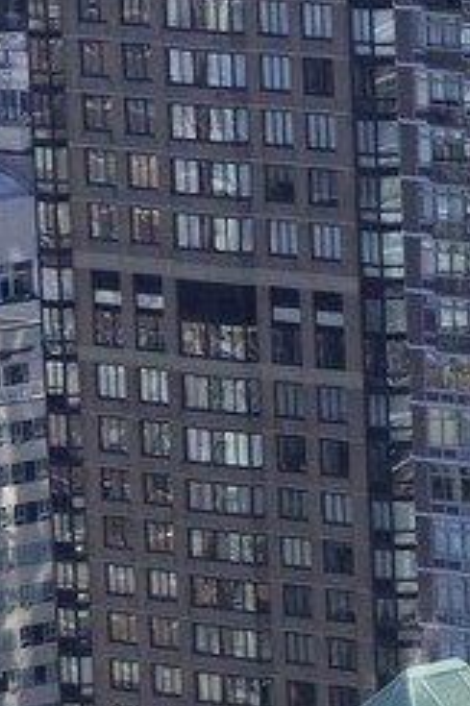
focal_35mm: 588
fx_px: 11530
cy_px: 2066
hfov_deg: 2.3
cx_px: 1318
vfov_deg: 3.4
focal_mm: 90
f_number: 6.3
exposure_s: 1/250
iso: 200
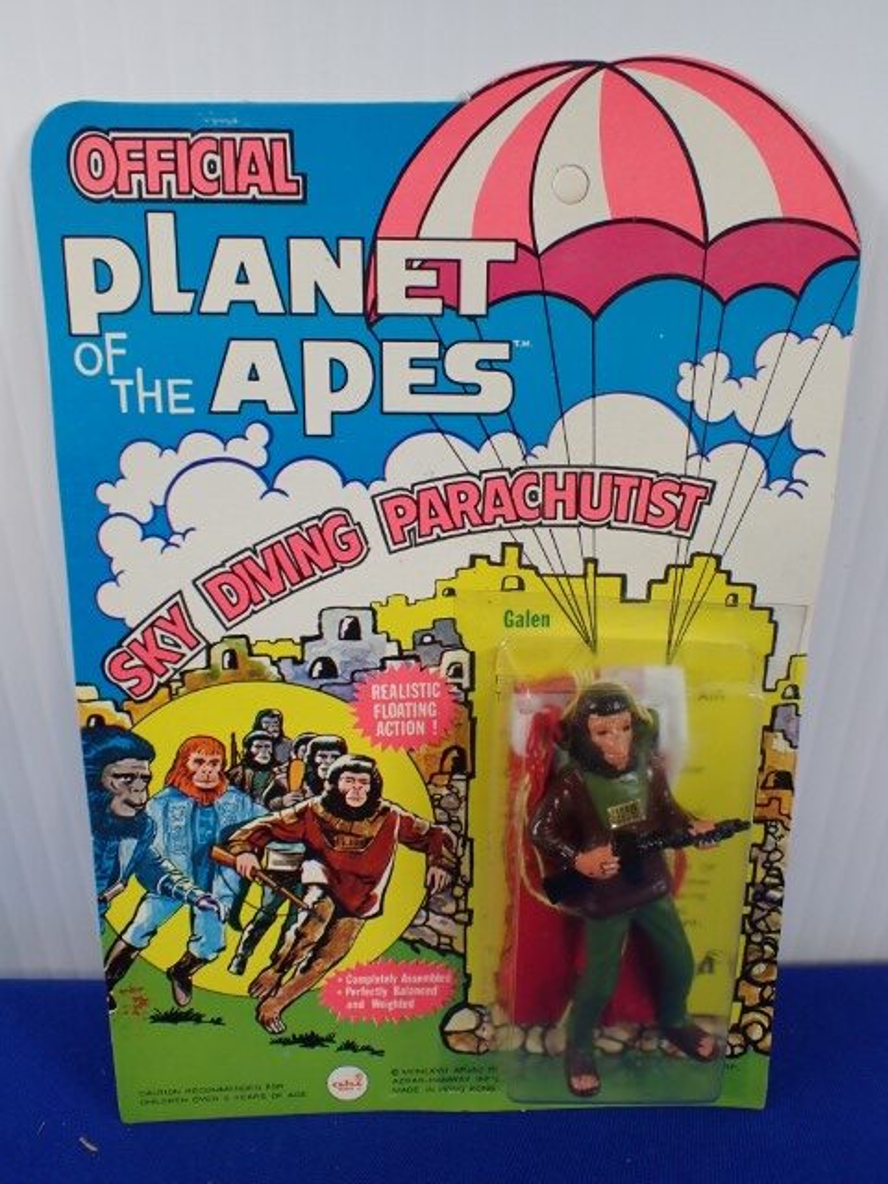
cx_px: 444
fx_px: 1026
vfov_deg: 60.0
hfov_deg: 46.8
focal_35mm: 30
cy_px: 592
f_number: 2.3
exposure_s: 1/125
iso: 200
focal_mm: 5.4
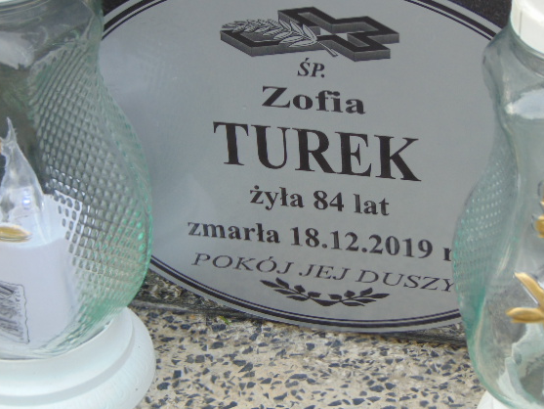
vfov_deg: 12.0
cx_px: 282
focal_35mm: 124
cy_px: 180
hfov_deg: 15.9
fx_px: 1949
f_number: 3.9
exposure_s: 1/200
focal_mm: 19.4
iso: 80
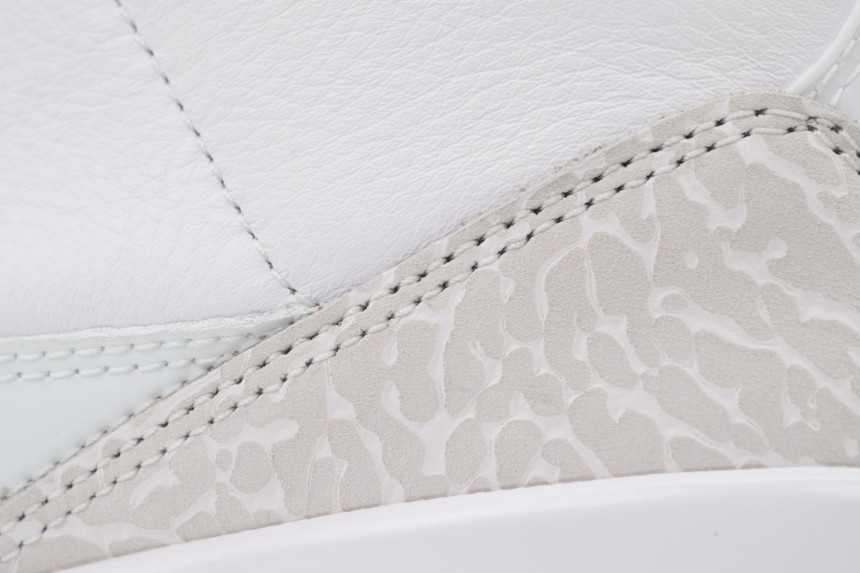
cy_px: 297
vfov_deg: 10.3
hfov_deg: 15.4
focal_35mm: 133
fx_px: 3177
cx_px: 439
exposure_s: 1/100
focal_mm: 115
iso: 400
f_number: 13
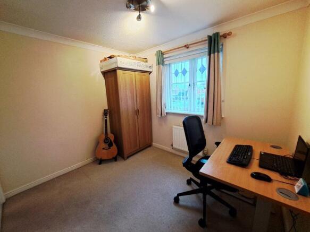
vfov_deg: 89.9
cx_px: 155
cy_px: 116
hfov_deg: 106.2
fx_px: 116
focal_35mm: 13
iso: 125
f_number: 2.2
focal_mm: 1.74
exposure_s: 1/50
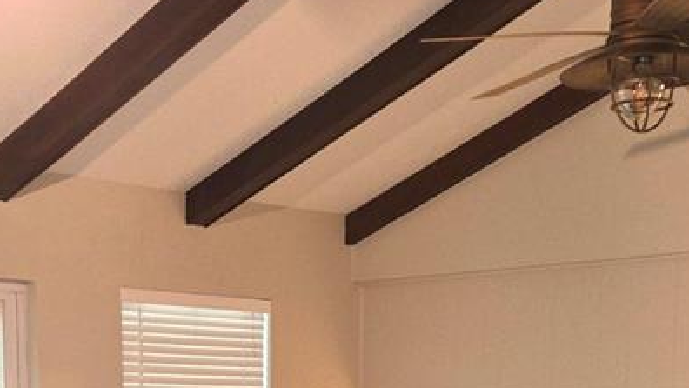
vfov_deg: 14.8
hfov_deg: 27.8
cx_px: 299
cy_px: 578
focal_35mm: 76
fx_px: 1389
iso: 160
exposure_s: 1/20
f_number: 1.8
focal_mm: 5.4
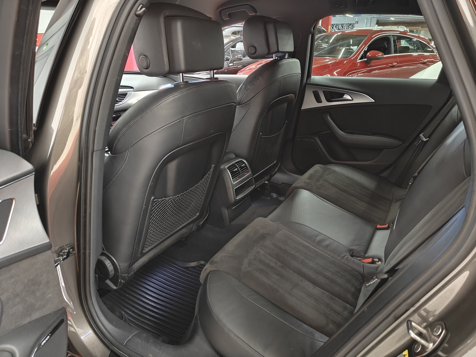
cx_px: 238
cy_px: 178
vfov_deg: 56.8
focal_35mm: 24
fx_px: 330
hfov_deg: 71.6
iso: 2000
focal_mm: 5.59
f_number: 1.8
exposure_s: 1/26
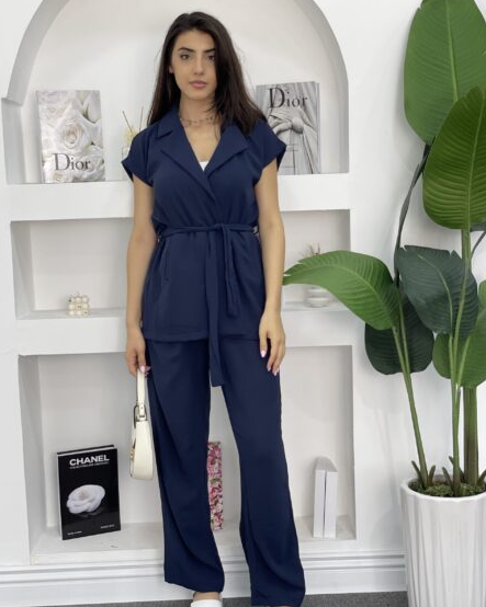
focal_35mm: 55
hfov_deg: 27.6
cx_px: 242
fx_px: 989
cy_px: 307
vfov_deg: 34.2
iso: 50
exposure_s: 1/100
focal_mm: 6
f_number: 2
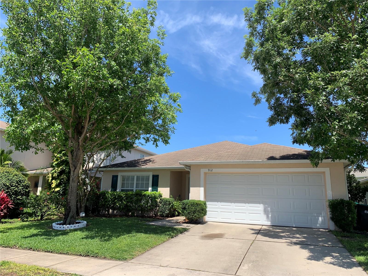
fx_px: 276
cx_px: 184
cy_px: 138
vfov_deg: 53.1
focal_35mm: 26
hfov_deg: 67.3
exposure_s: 1/1585
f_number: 1.8
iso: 25
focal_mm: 4.25
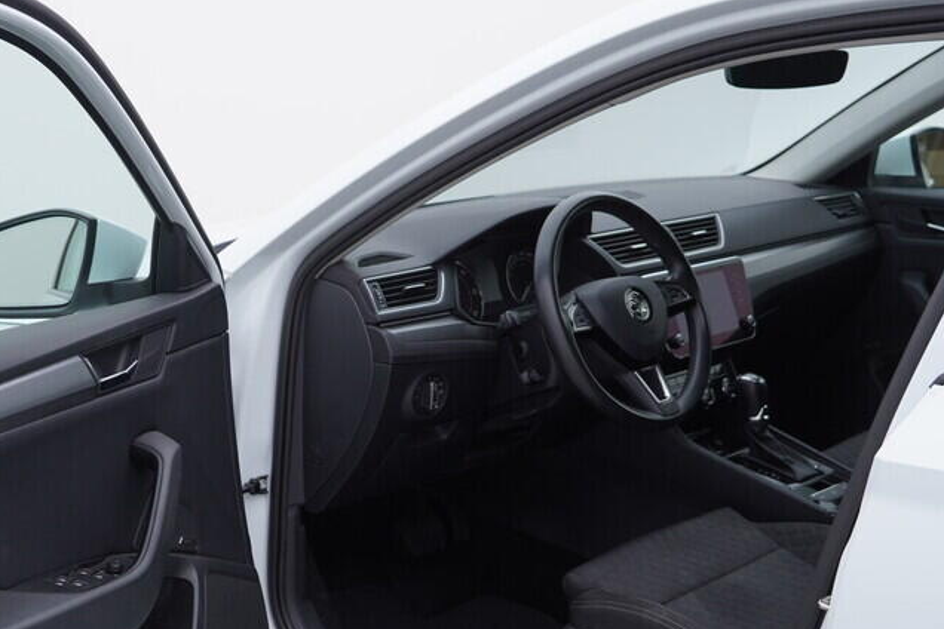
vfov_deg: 23.3
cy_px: 406
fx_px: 1521
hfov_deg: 34.2
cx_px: 328
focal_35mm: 58
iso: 125
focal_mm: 24
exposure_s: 1/80
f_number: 4
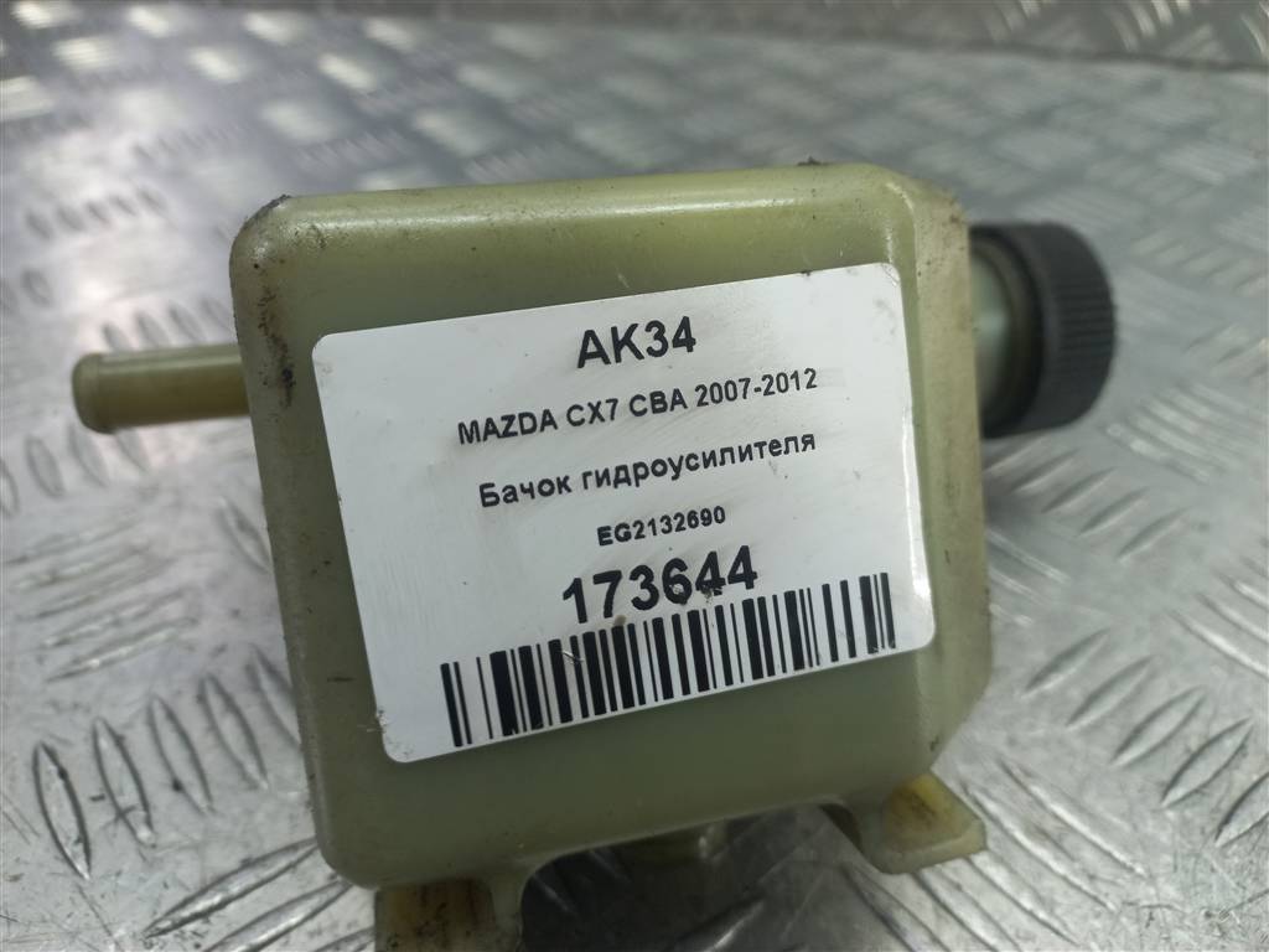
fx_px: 916
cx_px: 634
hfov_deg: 69.4
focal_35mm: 25
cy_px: 476
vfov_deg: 54.9
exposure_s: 1/50
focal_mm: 4.6
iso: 80
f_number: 1.8
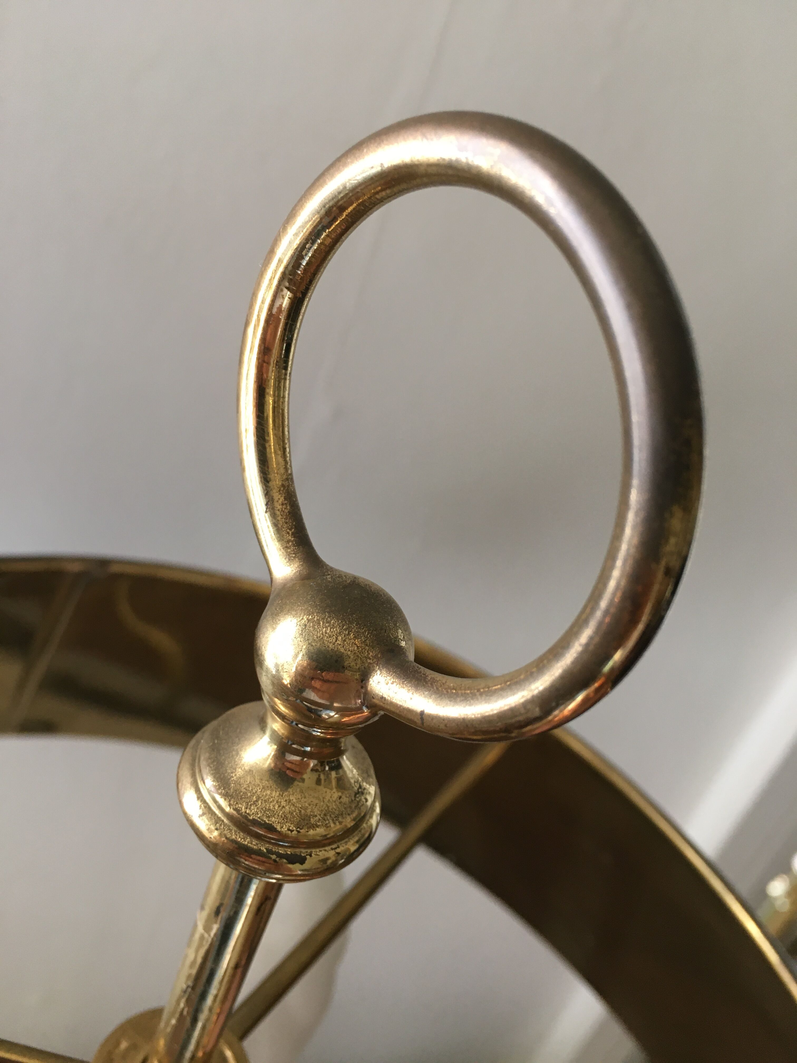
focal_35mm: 29
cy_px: 532
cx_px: 398
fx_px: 890
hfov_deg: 48.2
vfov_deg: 61.7
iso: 50
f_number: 2.2
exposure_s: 1/33
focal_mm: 4.15
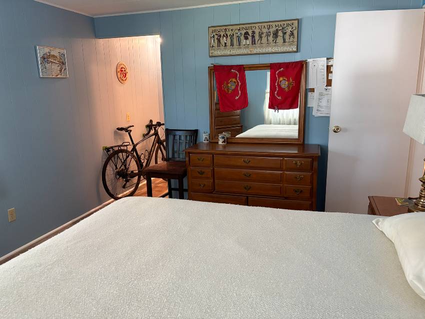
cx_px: 212
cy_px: 160
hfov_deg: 67.3
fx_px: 319
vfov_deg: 53.0
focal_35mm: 26
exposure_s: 1/60
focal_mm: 5.96
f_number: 1.6
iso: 500
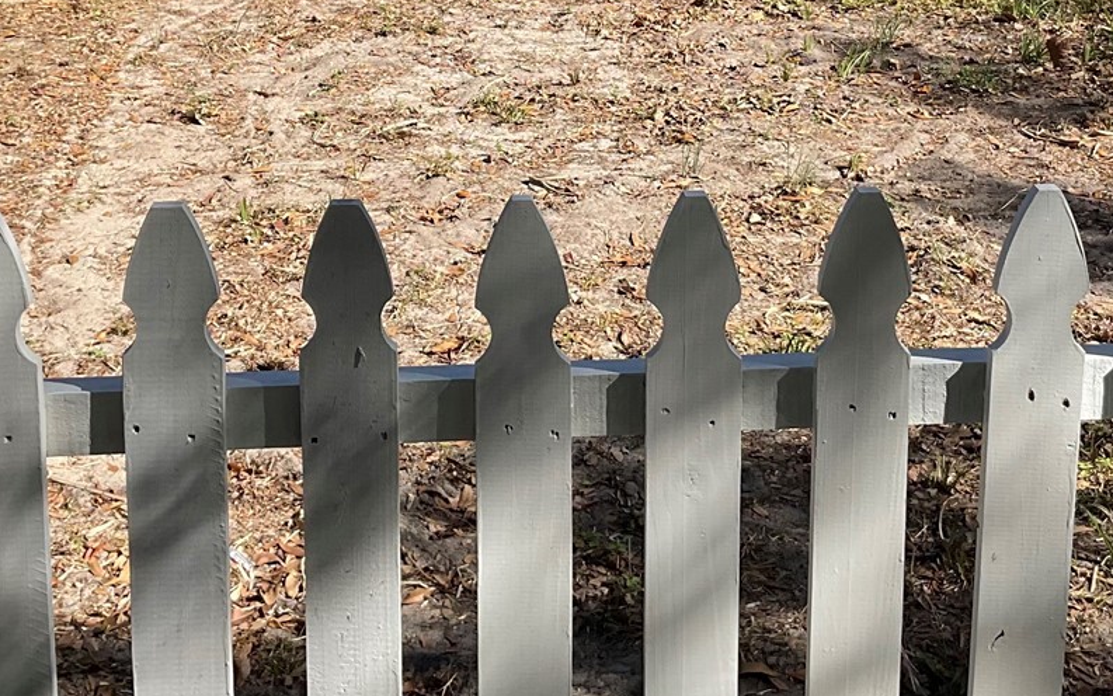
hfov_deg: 32.9
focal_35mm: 62
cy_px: 42
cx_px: 627
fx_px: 1881
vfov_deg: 20.5
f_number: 1.8
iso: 16
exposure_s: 1/1168
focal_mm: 3
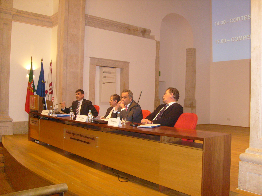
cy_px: 98
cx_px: 131
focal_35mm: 35
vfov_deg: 40.7
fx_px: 265
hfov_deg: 52.6
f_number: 2.8
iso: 200
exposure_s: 1/45
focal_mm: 5.8
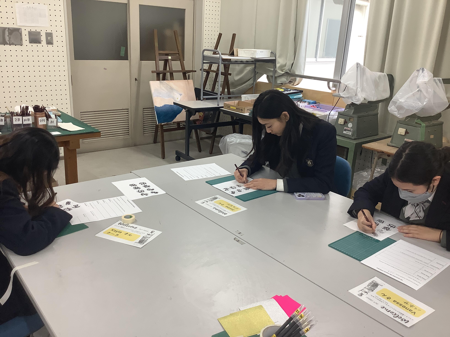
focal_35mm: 31
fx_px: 403
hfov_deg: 58.4
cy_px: 168
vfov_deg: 45.4
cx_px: 225
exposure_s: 1/60
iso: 64
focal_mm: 3.3
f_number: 2.4
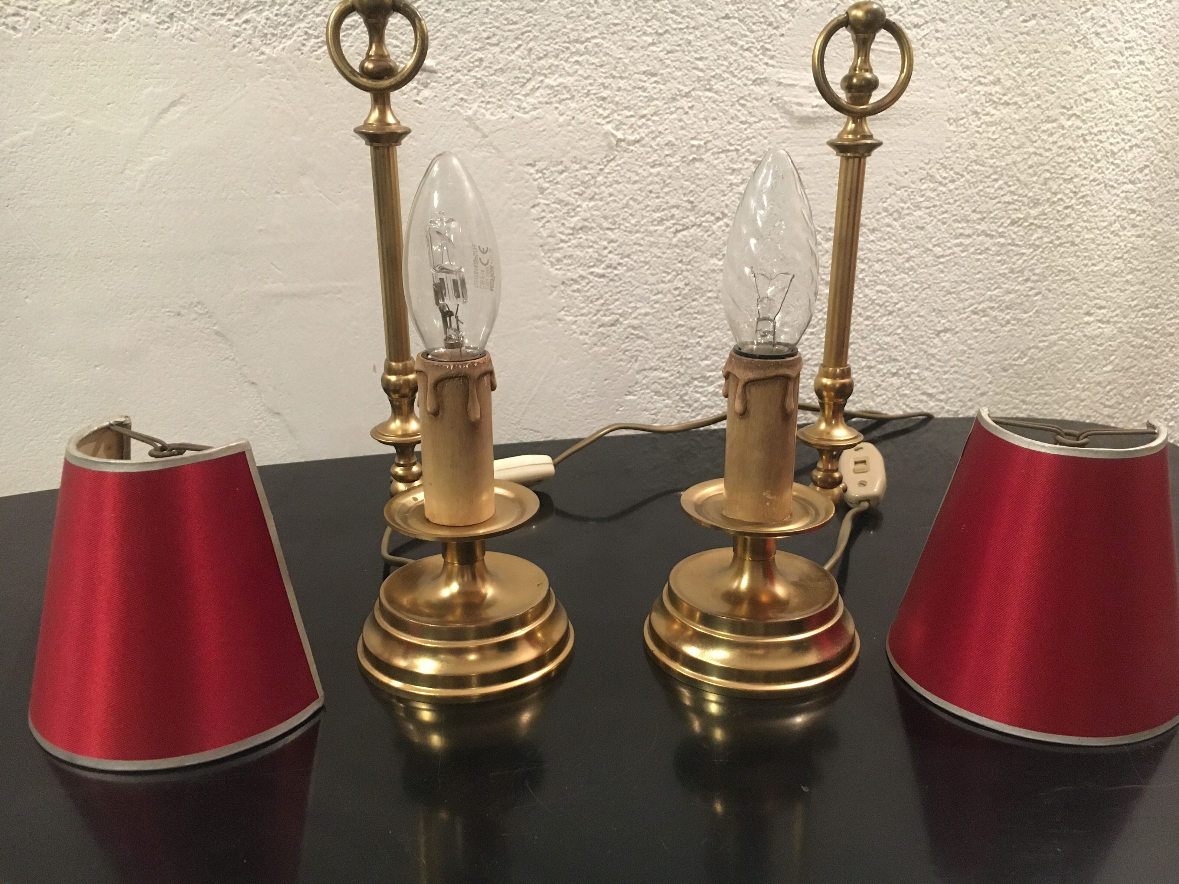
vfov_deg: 46.8
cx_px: 608
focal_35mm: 30
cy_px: 454
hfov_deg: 60.0
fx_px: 1022
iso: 250
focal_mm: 4.15
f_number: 2.2
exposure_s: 1/17
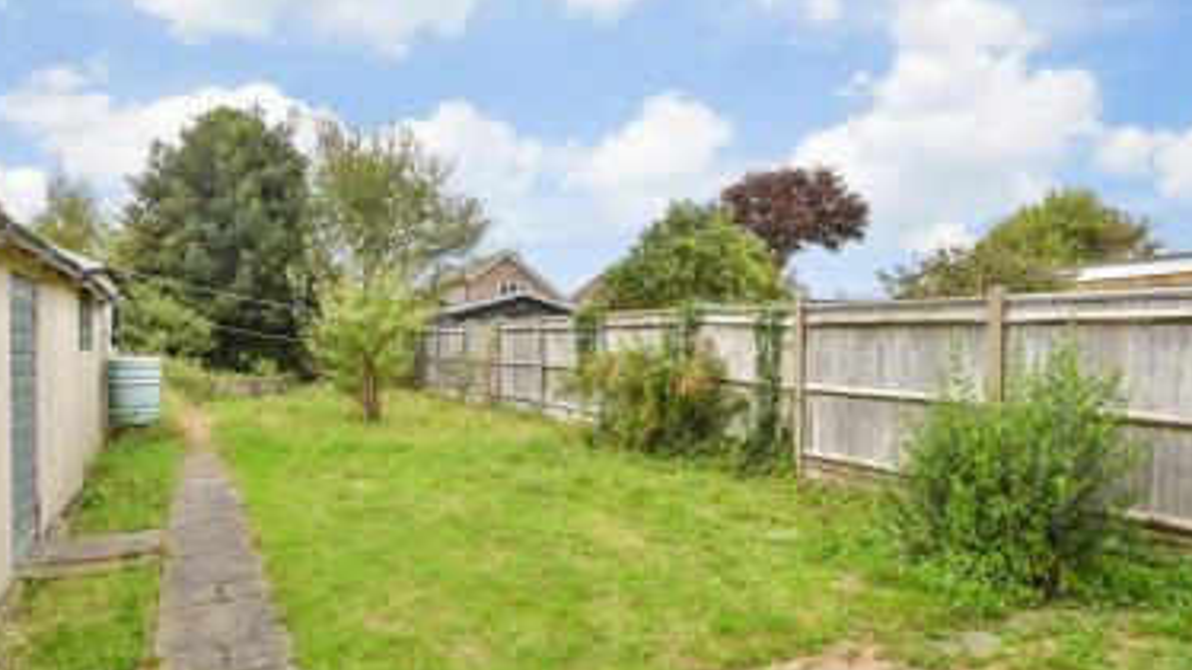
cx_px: 561
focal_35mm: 20
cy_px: 346
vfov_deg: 55.8
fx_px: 632
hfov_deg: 86.6
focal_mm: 10
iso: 160
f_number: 6.3
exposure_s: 1/125
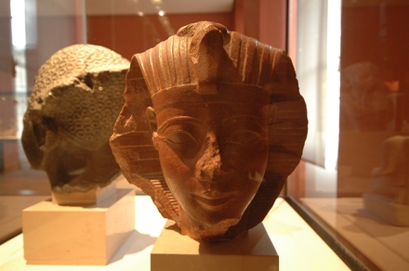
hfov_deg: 81.3
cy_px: 136
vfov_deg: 59.3
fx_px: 238
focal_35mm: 21
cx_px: 204
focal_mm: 14
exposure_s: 1/8
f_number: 4.8
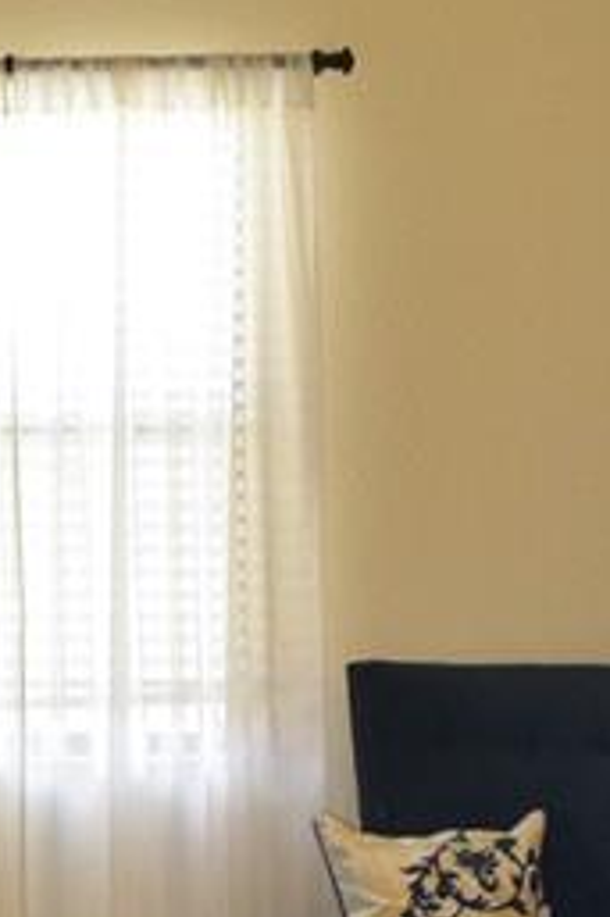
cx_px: 171
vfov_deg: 16.0
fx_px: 3207
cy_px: 871
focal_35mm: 126
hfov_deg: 10.8
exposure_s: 1/100
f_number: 5
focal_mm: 18
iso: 800
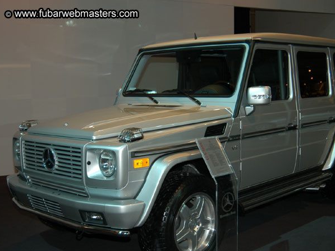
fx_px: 474
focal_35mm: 49
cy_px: 126
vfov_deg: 29.7
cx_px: 184
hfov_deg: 38.9
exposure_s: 1/60
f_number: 5
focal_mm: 30
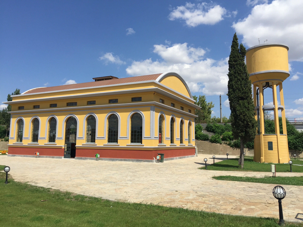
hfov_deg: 61.7
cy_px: 114
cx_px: 152
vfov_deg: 48.2
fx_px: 254
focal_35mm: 29
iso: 32
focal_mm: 4.15
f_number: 2.2
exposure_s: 1/2825
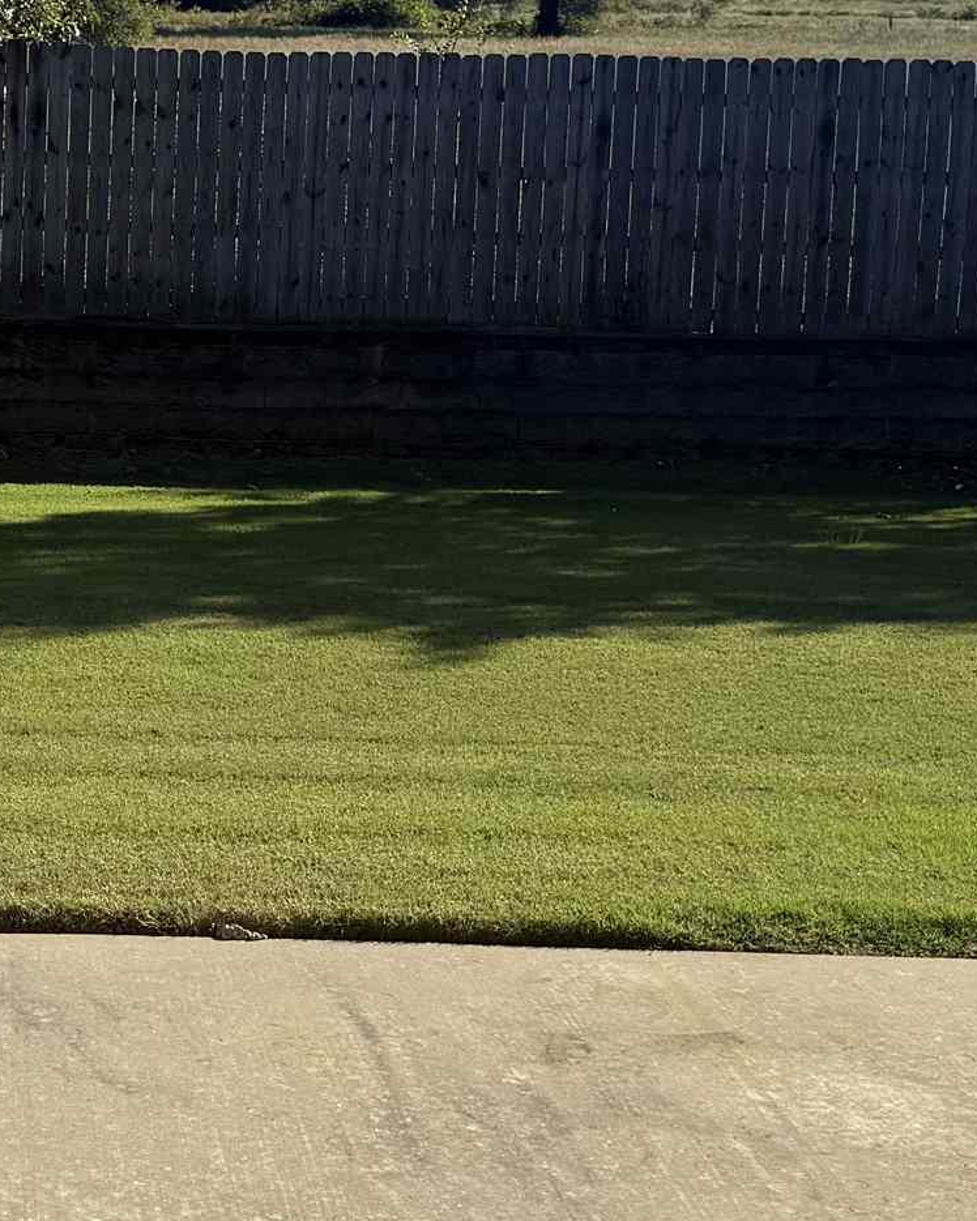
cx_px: -60
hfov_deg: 19.2
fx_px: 2783
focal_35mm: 77
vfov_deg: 24.6
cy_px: 376
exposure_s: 1/4167
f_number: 1.78
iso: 80
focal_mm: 6.76
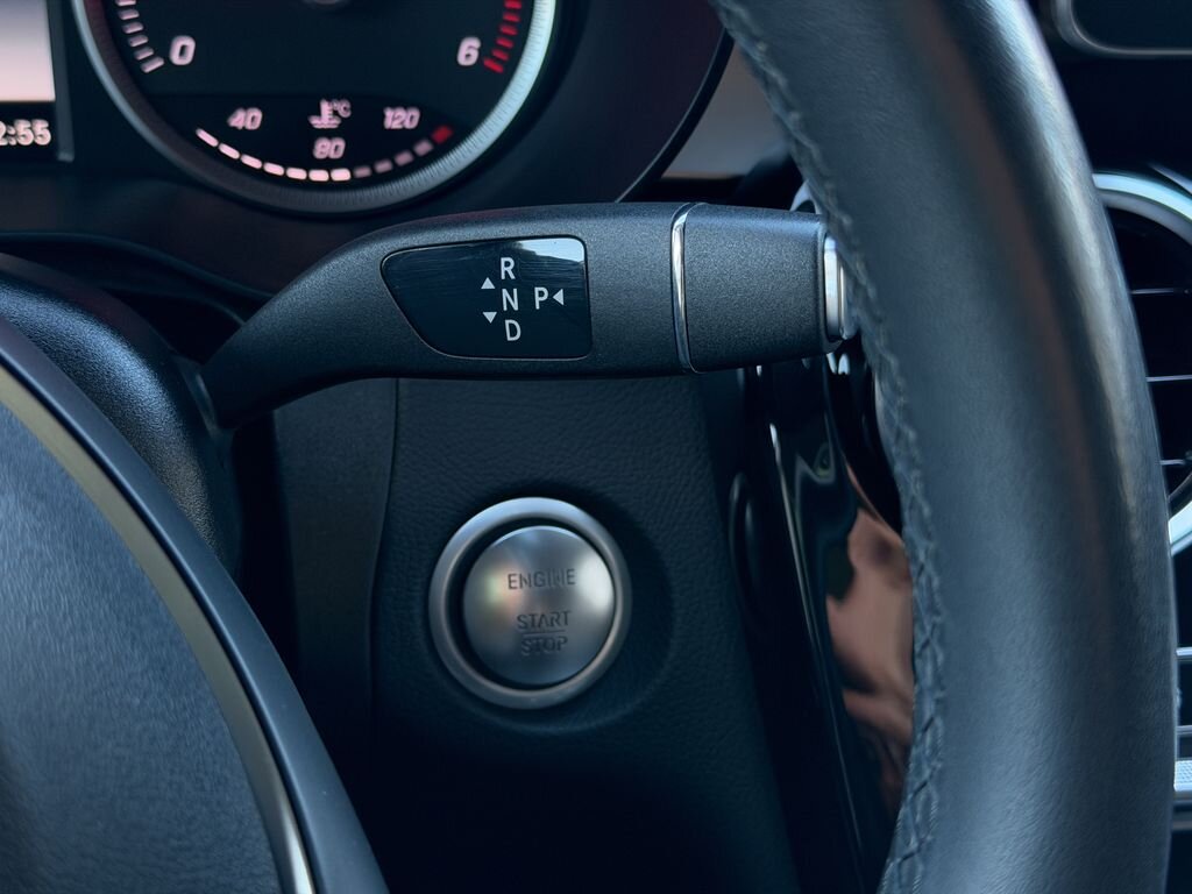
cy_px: 447
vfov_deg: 30.3
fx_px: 1653
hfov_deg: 39.7
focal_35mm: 48
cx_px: 596
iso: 200
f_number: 1.78
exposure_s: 1/150
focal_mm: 6.76
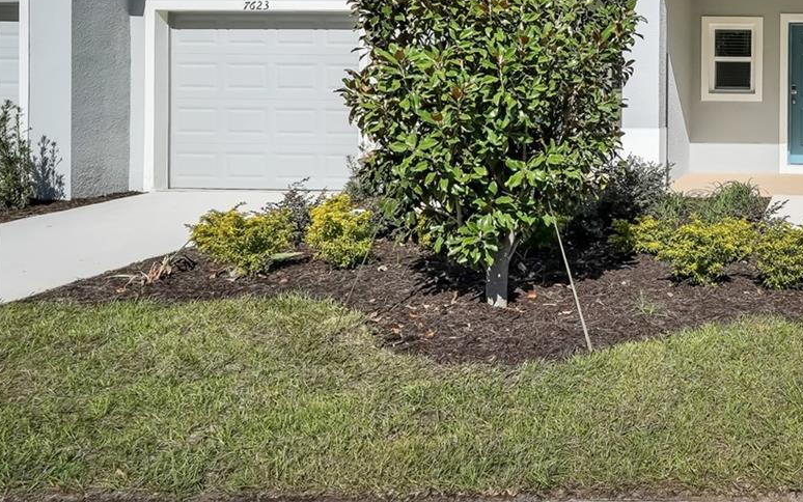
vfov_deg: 30.2
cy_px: 76
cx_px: 824
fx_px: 899
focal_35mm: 41
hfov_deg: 41.2
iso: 250
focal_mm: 19.5
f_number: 9
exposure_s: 1/160
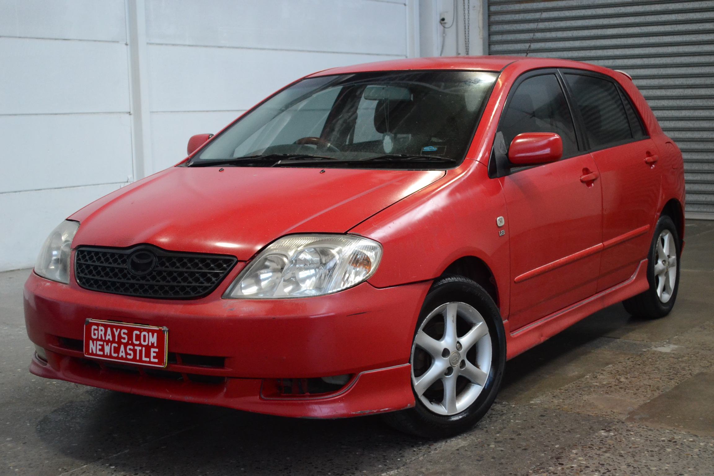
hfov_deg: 37.9
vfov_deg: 25.8
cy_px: 238
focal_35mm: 52
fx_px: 1041
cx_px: 357
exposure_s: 1/320
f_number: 5
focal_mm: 35
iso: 1600
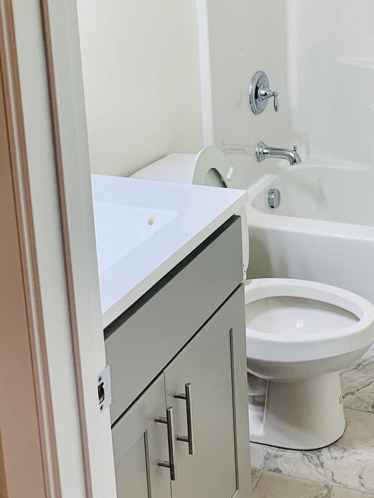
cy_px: 81
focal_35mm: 55
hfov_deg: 25.9
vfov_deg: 33.6
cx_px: 322
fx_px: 792
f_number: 1.8
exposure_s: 1/120
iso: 80
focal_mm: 4.25
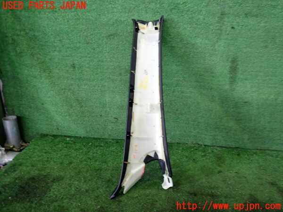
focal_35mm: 30
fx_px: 245
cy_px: 106
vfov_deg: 46.8
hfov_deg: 60.0
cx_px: 142
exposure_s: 1/30
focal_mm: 5.4
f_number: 2.3
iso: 200
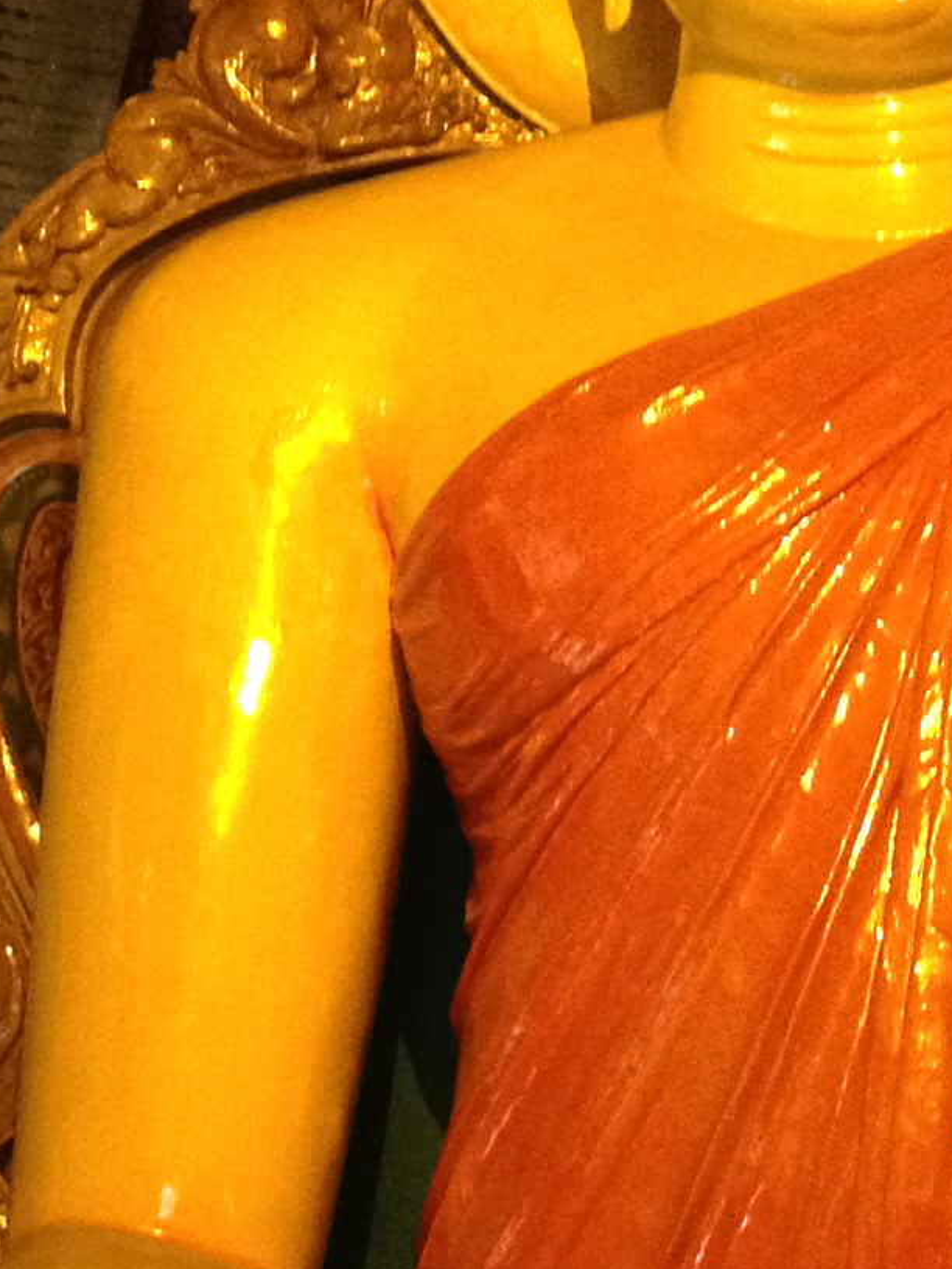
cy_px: 778
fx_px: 5134
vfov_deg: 14.1
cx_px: 834
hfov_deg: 10.5
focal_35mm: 140
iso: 200
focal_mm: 4.28
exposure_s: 1/20
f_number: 2.4
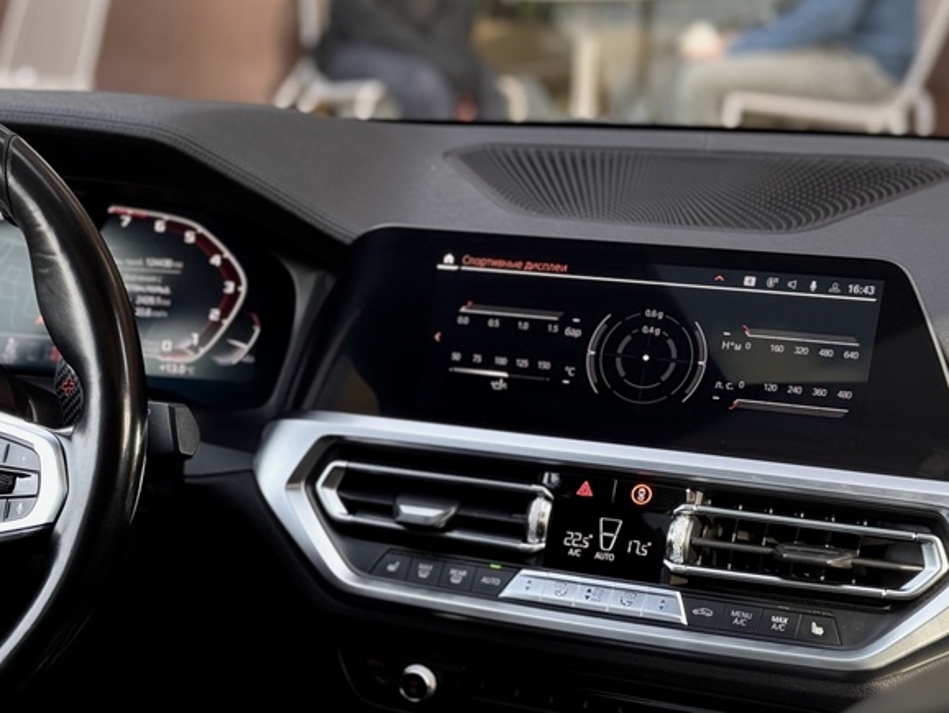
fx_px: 2276
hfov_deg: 23.1
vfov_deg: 17.7
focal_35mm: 83
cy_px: 537
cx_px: 154
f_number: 1.78
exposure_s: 1/221
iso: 64
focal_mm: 6.76
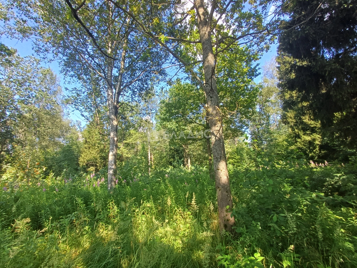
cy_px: 134
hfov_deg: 94.5
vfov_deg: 78.1
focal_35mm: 16
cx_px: 178
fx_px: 165
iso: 40
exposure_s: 1/205
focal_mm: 1.64
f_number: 2.2
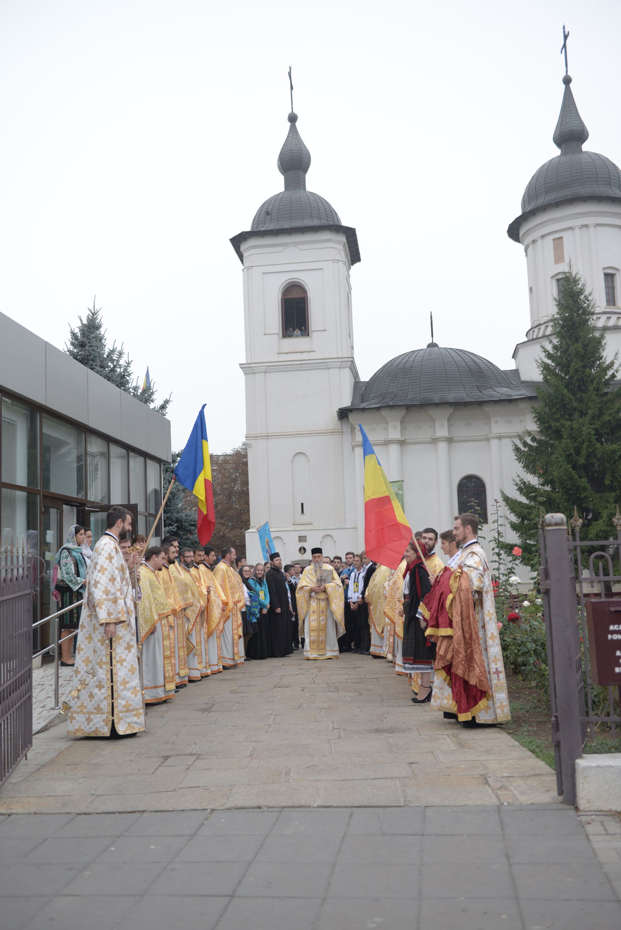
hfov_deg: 37.9
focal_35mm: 35
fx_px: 905
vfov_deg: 54.4
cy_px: 465
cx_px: 310
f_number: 2.8
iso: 720
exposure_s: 1/40
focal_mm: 35
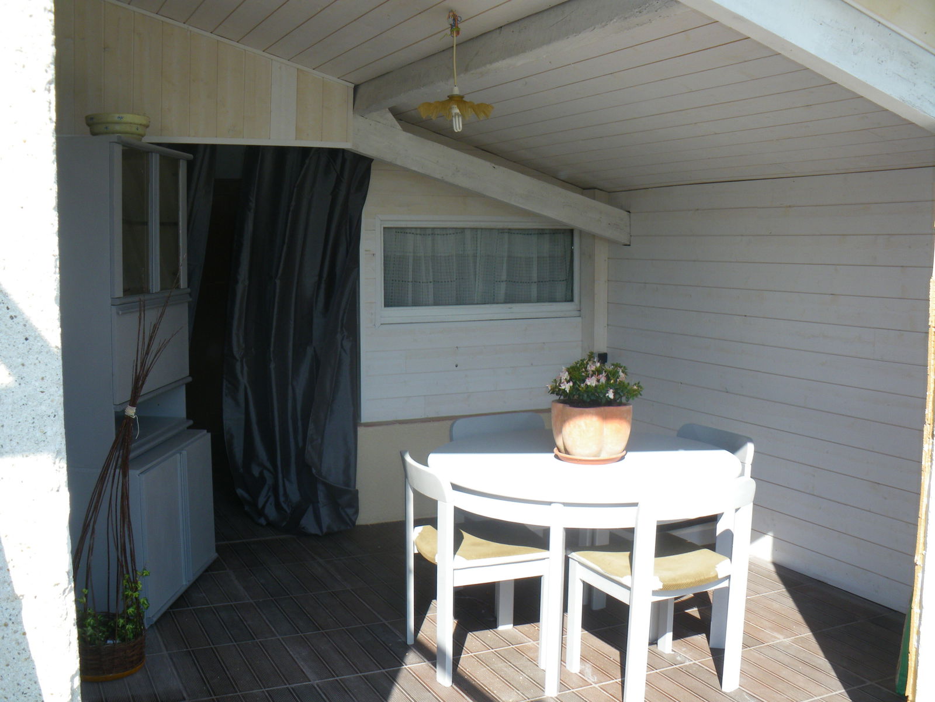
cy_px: 351
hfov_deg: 51.4
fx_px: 972
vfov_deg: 39.7
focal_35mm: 36
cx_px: 468
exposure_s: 1/125
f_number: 5.4
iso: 80
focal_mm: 6.3
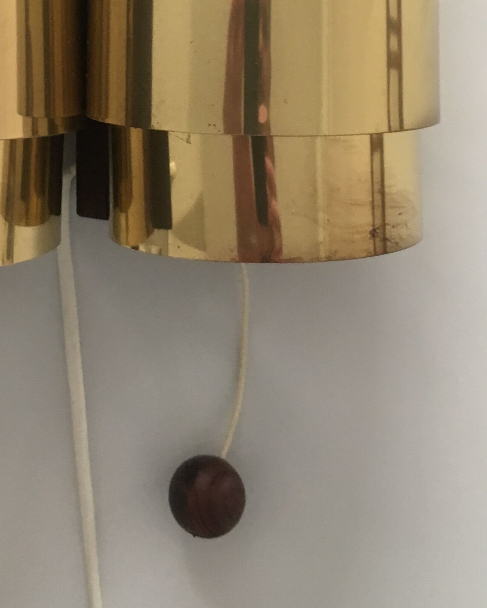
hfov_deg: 21.3
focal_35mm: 71
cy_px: -68
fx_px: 1279
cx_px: 87
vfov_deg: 24.8
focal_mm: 4.15
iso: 100
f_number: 2.2
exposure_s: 1/33
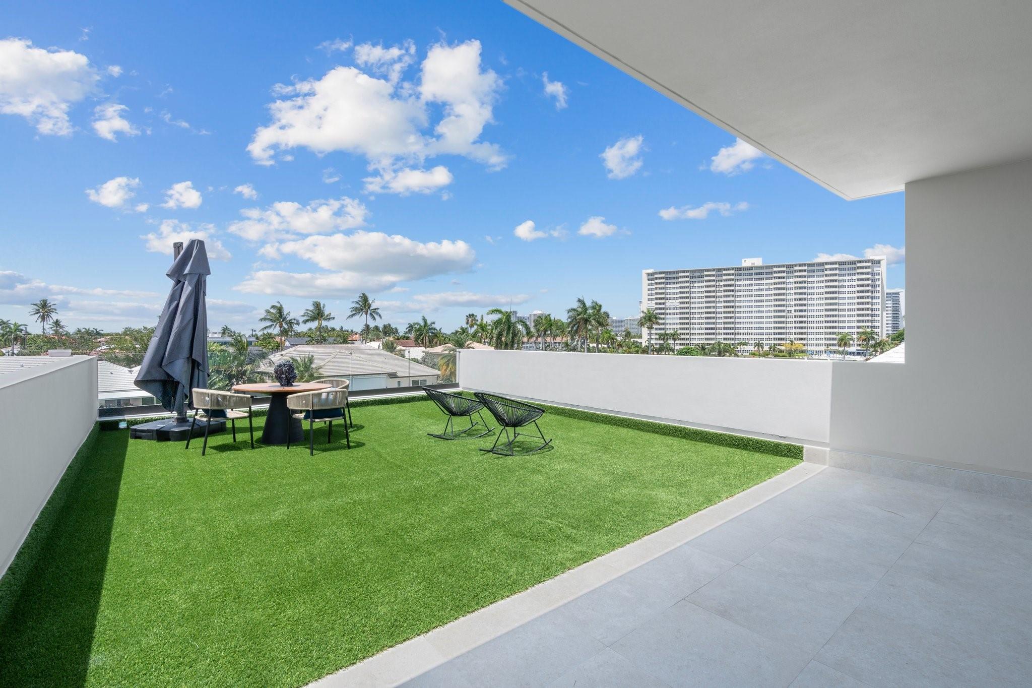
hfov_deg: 96.7
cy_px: 344
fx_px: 459
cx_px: 516
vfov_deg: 73.7
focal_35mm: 16
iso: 250
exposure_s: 1/160
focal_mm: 16
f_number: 11
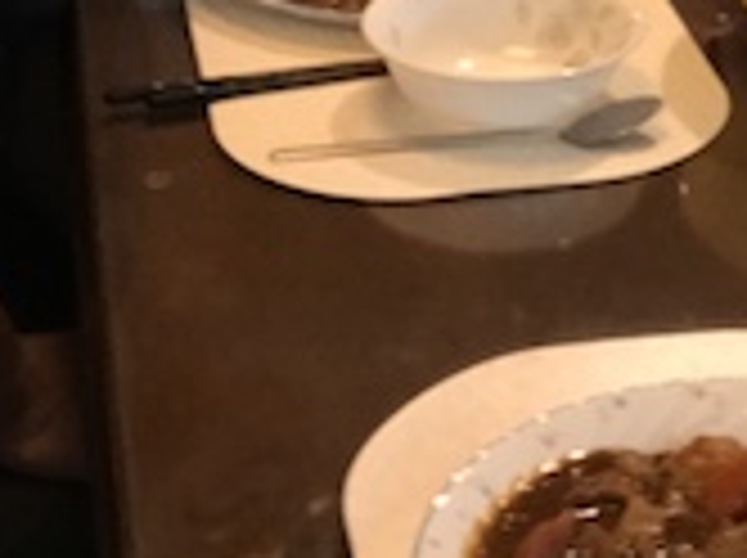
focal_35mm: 116
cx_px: 752
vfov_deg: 11.9
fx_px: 2500
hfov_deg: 16.6
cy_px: -380
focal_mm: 2.87
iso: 100
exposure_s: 1/30
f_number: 2.2
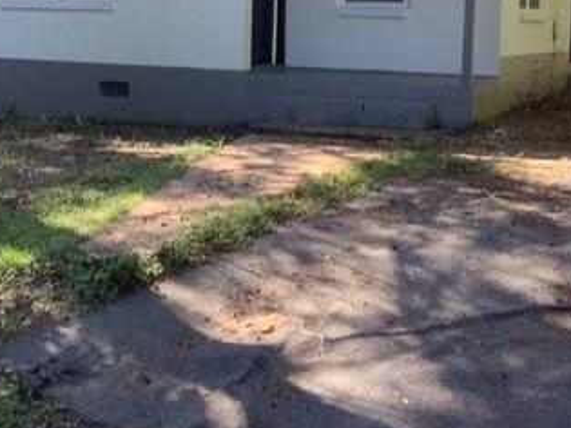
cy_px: 38
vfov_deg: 22.7
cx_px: 205
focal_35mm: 63
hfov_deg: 30.6
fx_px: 1039
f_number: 2.4
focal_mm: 3.3
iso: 50
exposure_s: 1/120
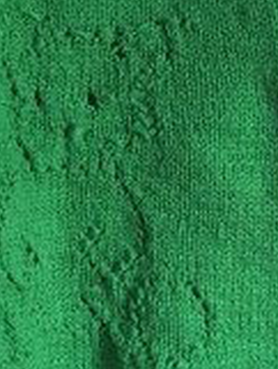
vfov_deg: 23.2
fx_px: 898
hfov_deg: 17.5
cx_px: 87
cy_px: 154
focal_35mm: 84
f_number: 2.2
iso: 200
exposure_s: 1/33
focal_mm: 4.15
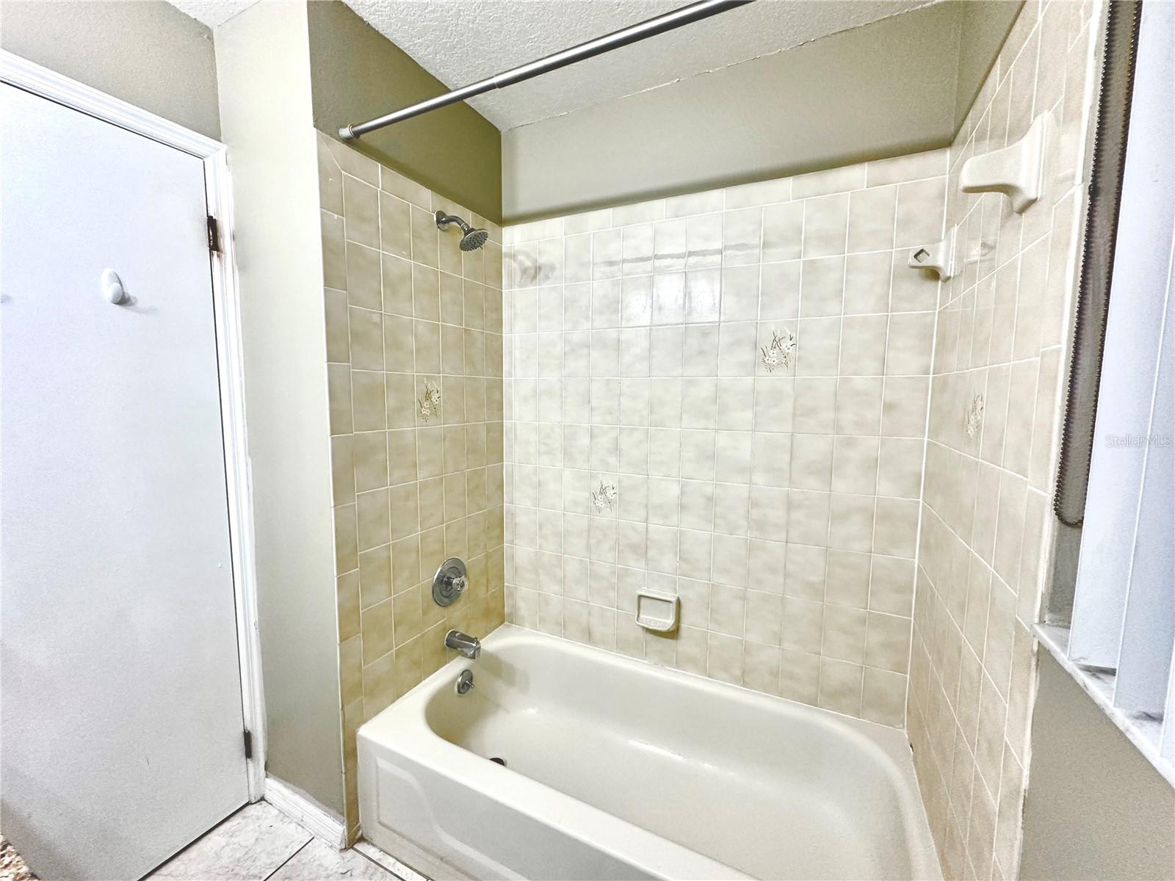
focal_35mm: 14
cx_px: 588
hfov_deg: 102.1
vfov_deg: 85.7
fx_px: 475
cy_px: 440
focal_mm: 2.22
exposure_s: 1/120
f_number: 2.2
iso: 250
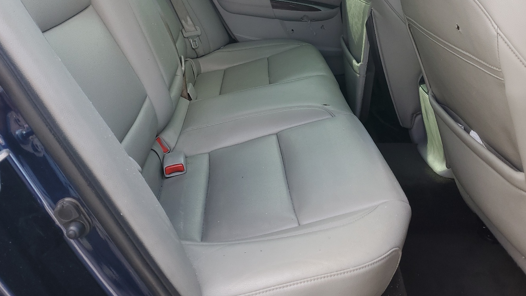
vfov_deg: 34.1
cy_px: 81
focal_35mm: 34
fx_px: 474
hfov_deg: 58.0
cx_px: 283
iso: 50
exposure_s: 1/135
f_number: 1.5
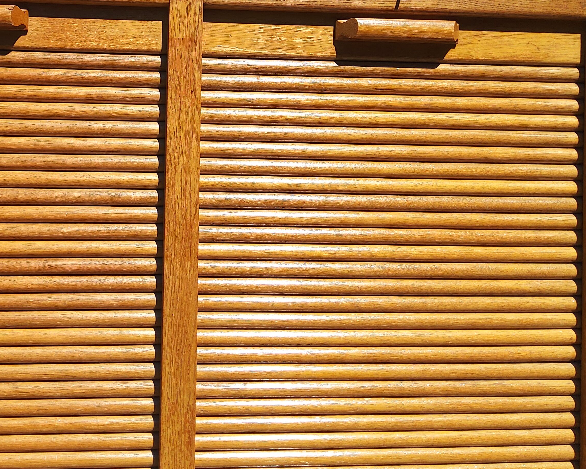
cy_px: 92
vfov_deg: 31.9
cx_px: 150
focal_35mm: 46
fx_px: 798
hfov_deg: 39.3
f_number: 2
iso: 40
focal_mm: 3.08
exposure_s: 1/1054
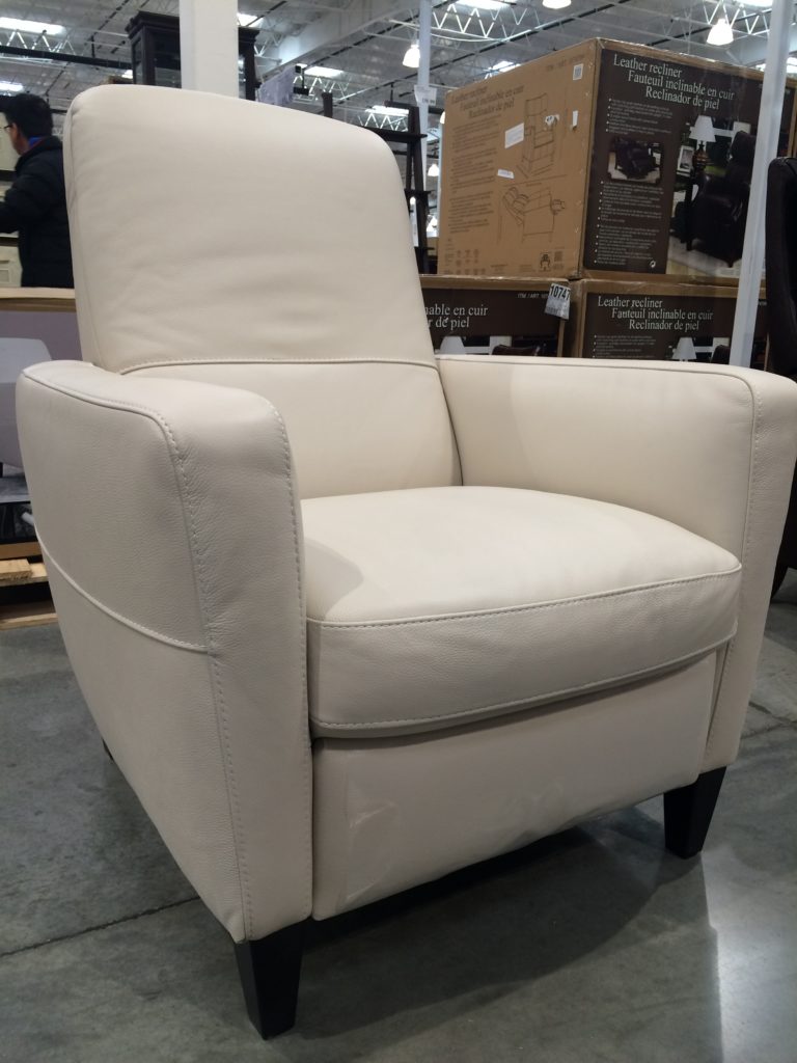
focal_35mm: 29
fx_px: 890
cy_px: 532
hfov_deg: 48.2
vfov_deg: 61.7
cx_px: 398
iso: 50
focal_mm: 4.15
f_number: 2.2
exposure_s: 1/30
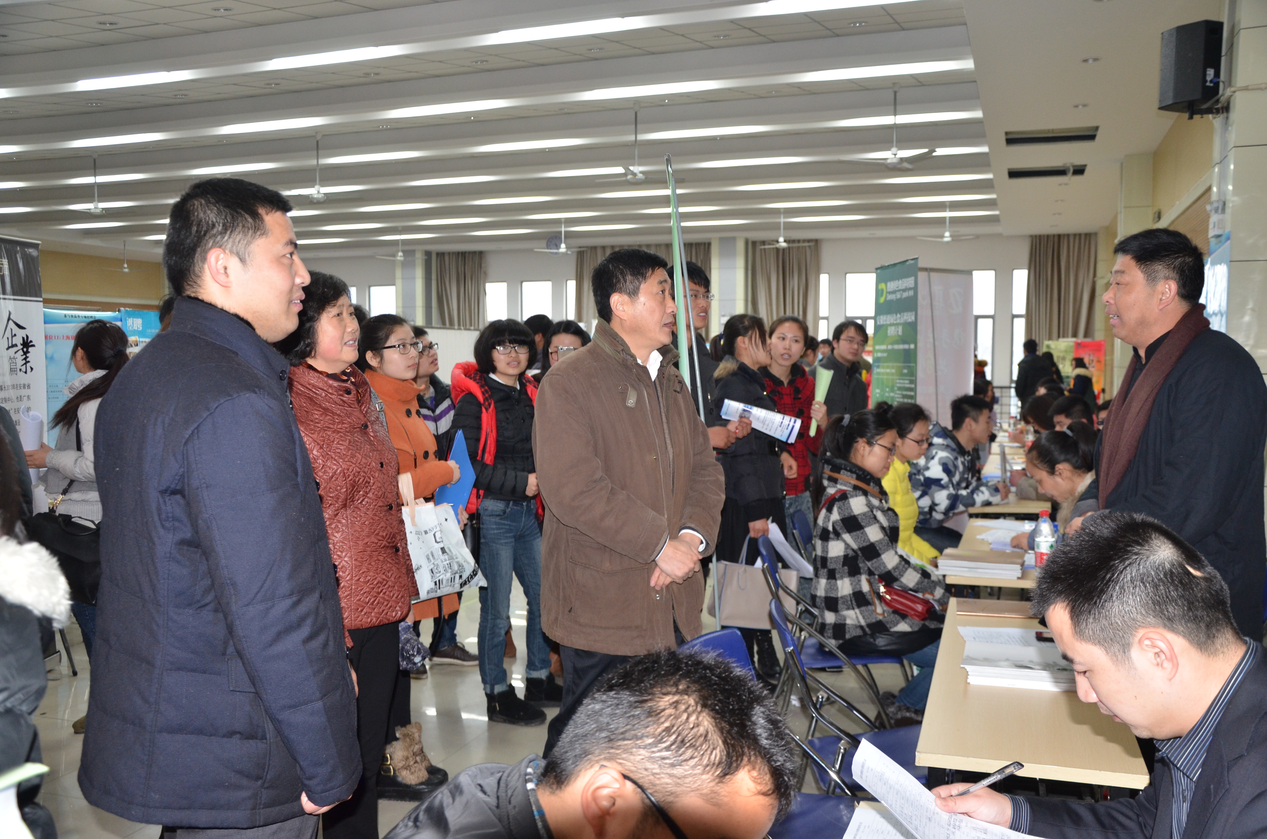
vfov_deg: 41.5
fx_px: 1106
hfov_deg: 59.6
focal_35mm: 32
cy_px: 420
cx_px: 634
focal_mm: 21
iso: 800
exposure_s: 1/60
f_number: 3.8
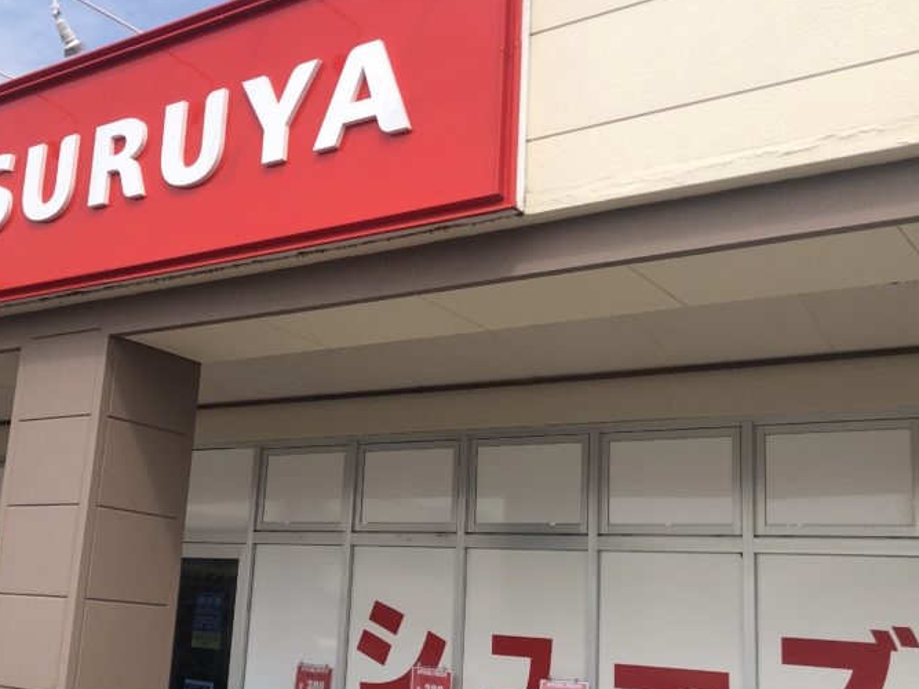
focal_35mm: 43
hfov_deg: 43.2
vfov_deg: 33.6
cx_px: 302
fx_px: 1141
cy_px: 367
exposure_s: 1/1799
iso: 20
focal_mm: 3.99
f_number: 1.8
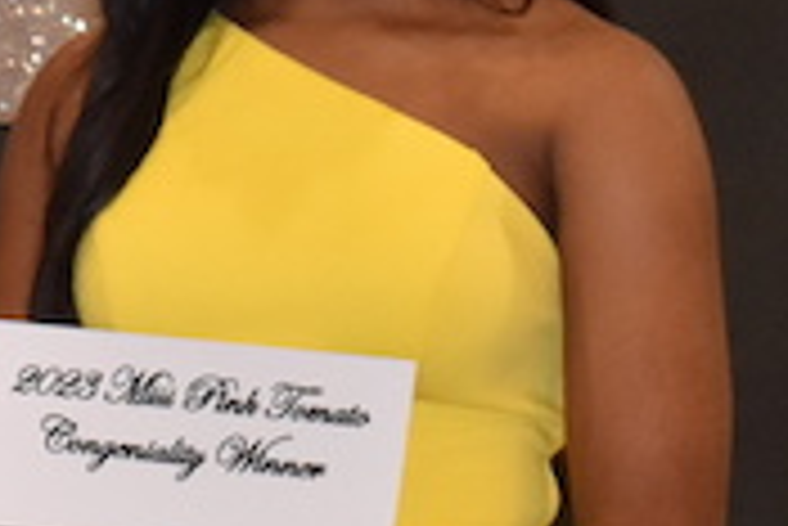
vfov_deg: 3.8
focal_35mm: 360
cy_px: 429
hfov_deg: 5.5
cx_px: -1252
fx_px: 7886
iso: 1600
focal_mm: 42
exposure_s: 1/100
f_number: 5
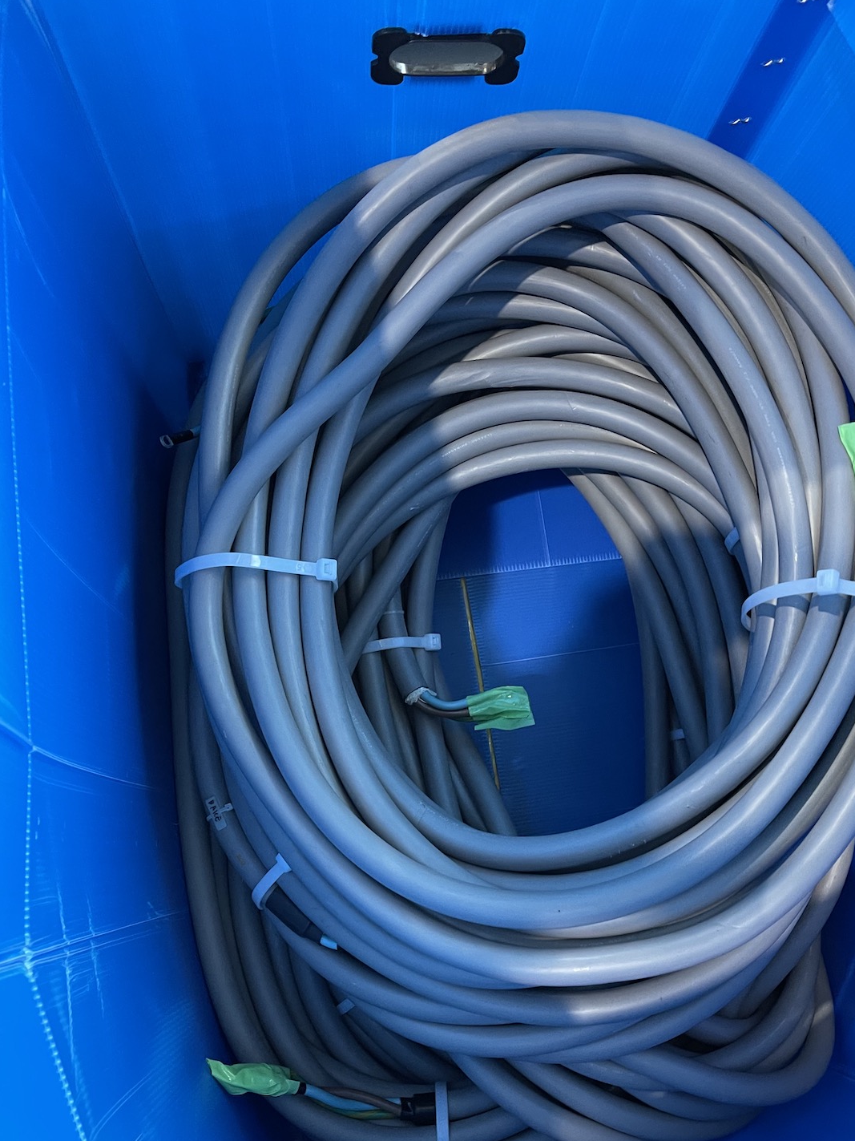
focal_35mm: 30
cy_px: 662
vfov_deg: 59.7
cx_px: 510
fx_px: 988
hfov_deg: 46.5
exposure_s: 1/40
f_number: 1.6
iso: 400
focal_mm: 5.1
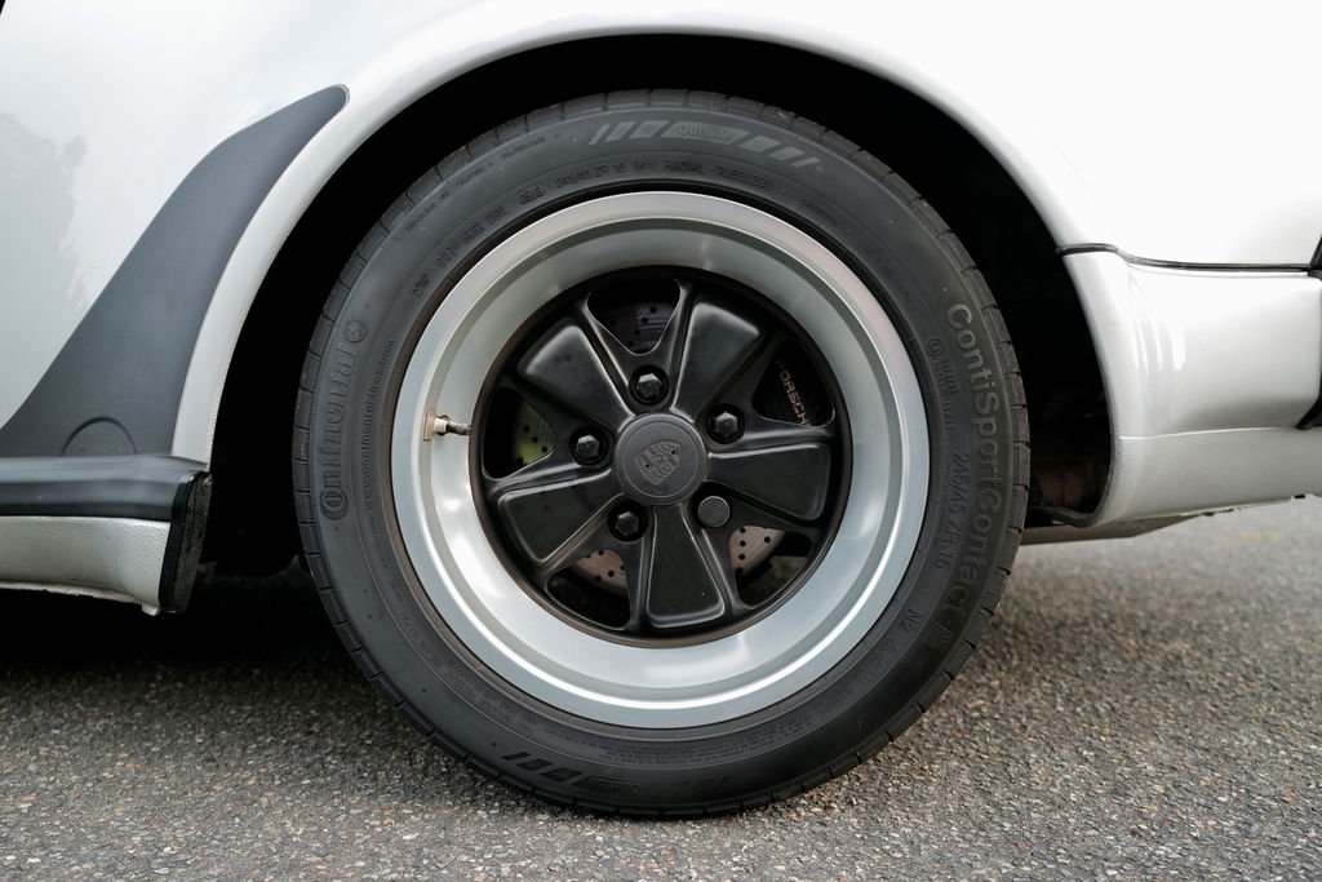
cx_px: 661
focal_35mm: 28
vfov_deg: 46.4
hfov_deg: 65.5
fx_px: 1028
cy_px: 441
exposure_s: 1/50
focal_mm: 28
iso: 100
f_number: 2.8
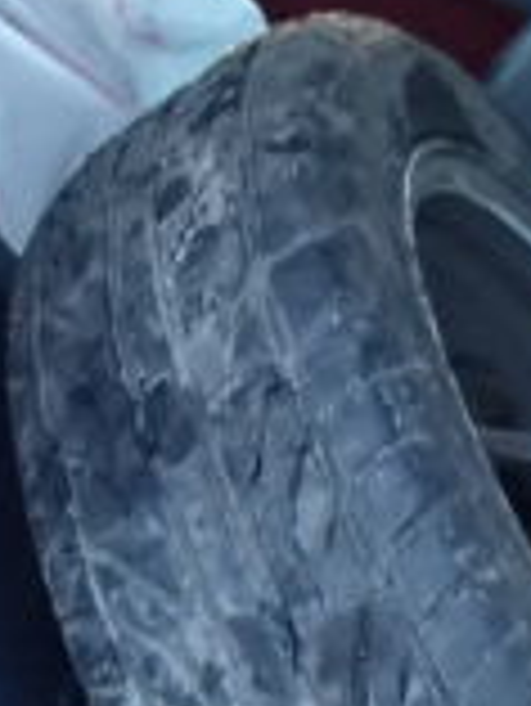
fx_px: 2328
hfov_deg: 12.9
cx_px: 22
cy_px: 441
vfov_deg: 17.2
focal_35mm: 114
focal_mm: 5
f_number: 3.9
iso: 800
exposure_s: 1/25
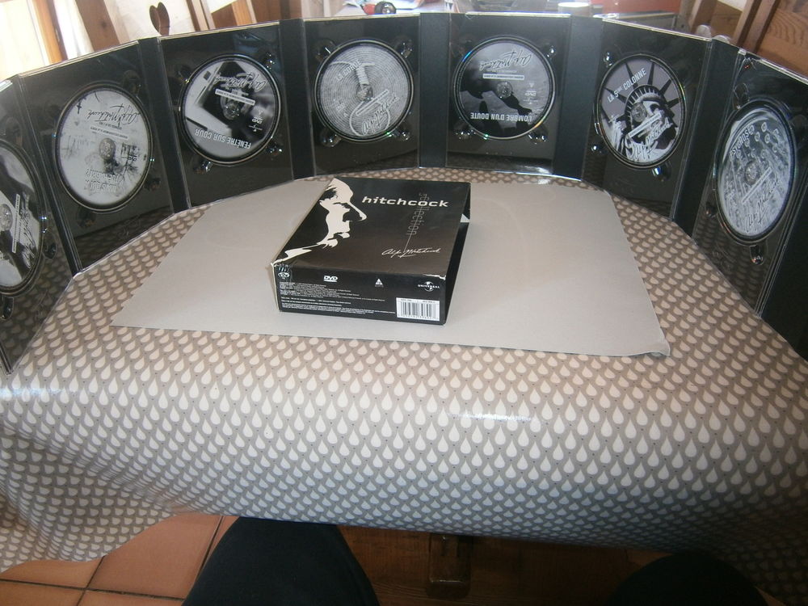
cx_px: 404
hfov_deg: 67.3
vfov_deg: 53.1
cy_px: 303
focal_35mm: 26
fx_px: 607
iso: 125
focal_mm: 4.7
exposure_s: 1/30
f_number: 2.8
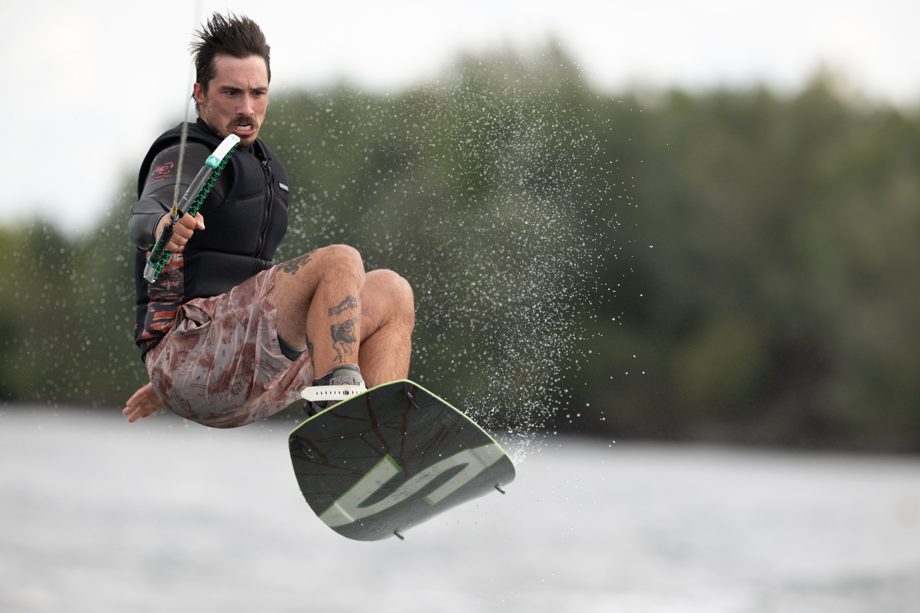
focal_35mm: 400
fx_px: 10221
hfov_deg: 5.2
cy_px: 306
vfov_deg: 3.4
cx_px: 460
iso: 500
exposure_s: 1/2000
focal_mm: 400
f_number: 4.5
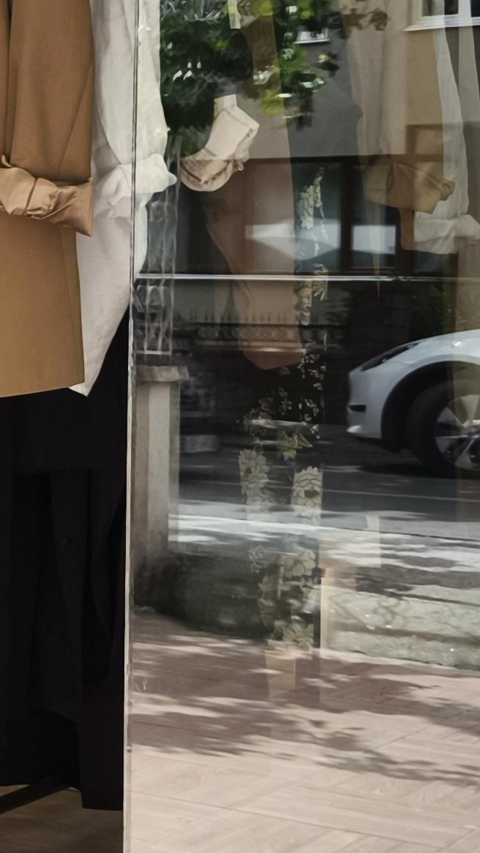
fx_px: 1991
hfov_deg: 11.6
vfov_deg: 24.0
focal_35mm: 88
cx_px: -620
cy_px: 268
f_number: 1.7
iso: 80
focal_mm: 5.35
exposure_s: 1/251
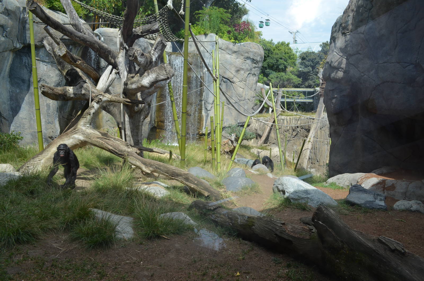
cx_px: 212
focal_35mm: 27
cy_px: 140
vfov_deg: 47.7
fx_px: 317
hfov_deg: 67.5
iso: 180
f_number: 8
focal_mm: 18
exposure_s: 1/250
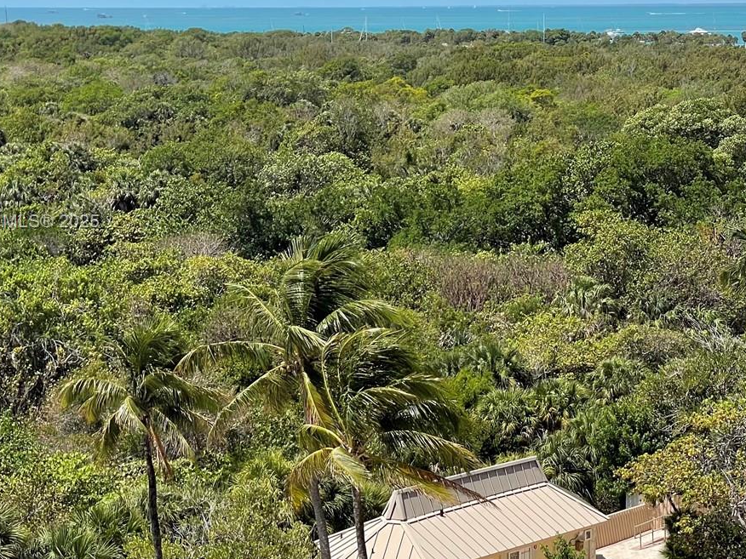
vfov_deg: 15.6
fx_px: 2047
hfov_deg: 20.6
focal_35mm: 95
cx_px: 508
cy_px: 223
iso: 25
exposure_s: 1/1845
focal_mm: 6
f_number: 2
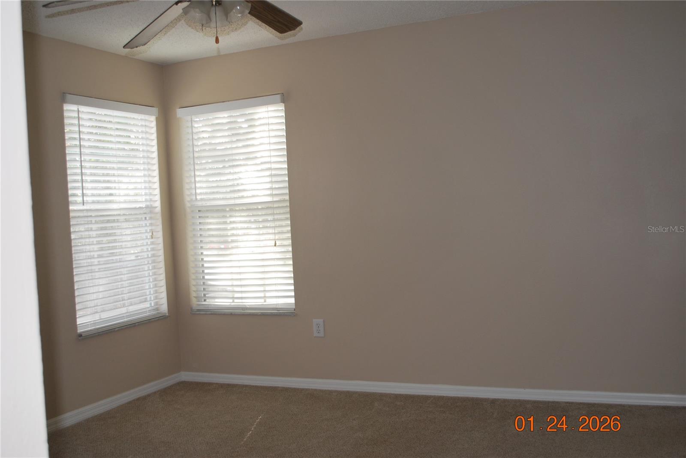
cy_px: 229
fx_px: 687
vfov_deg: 36.9
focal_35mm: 36
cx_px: 343
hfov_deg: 53.1
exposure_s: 1/60
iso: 200
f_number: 4.2
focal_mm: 24
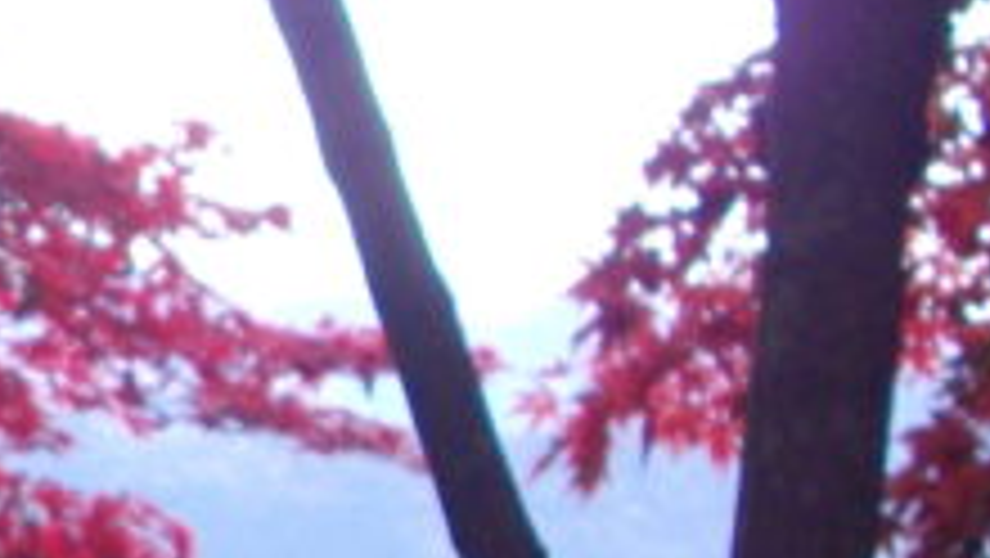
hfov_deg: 10.6
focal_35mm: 188
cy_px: 778
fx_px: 4938
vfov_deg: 6.4
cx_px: -909
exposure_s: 1/250
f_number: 2.8
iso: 100
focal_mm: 6.2
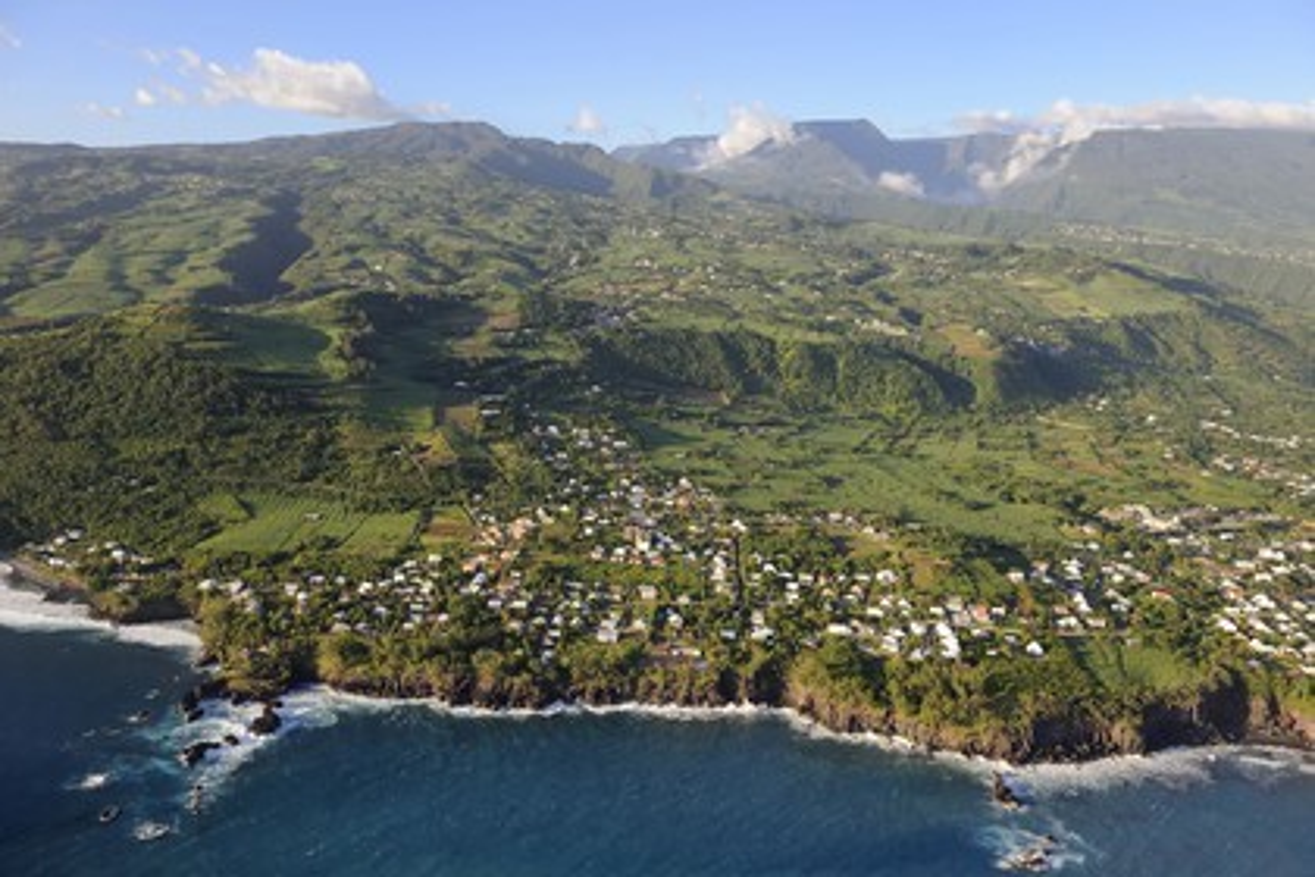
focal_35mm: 31
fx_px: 1132
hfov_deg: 60.3
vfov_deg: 42.3
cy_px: 438
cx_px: 658
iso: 400
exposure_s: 1/640
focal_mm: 31
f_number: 5.6
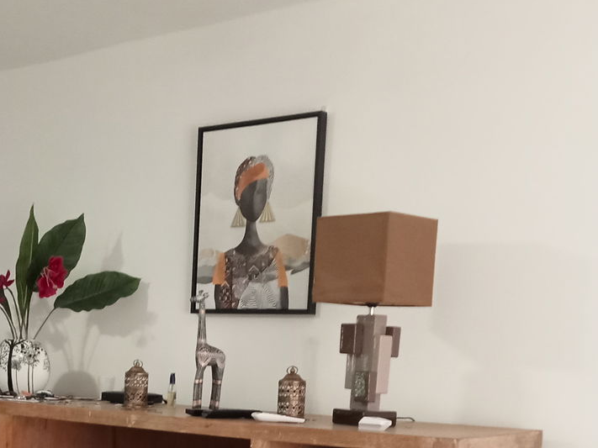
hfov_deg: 29.9
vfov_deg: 22.4
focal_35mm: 63
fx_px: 1088
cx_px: 108
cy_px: 448
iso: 959
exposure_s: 1/33.3
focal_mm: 3.46
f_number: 2.2
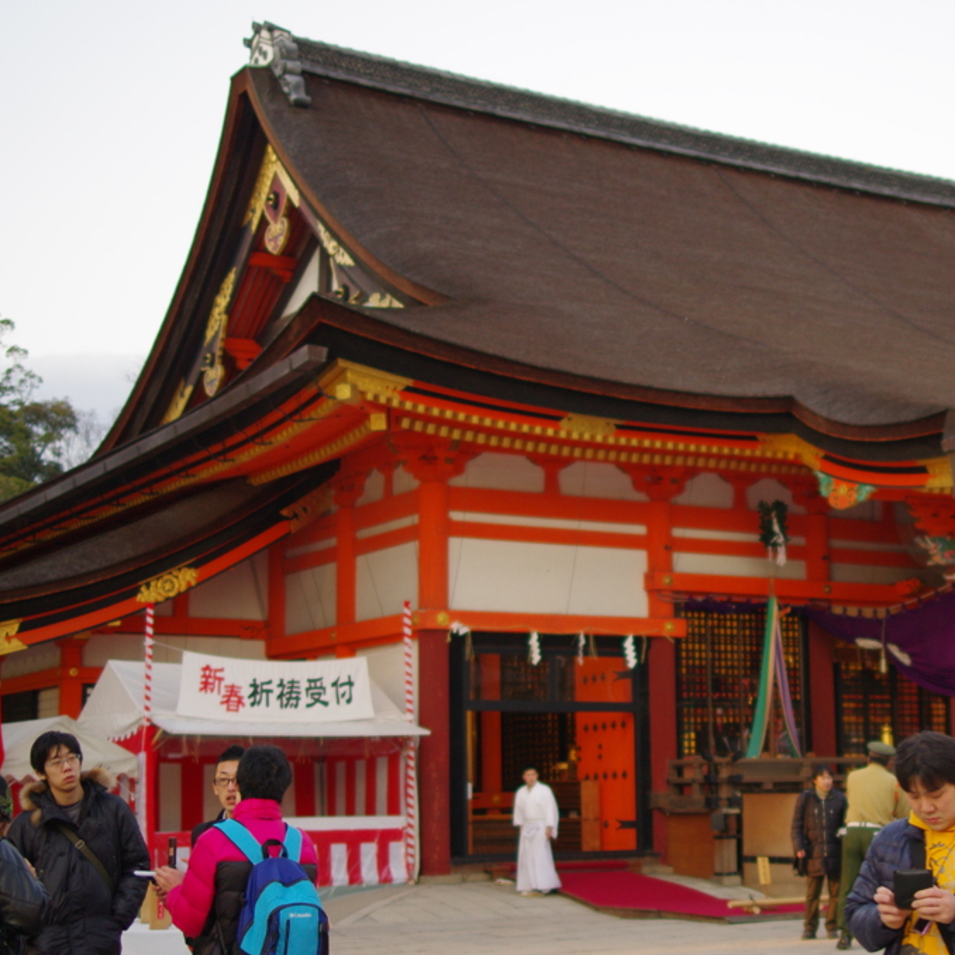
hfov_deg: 28.8
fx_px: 1842
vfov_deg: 29.1
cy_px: 478
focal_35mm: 59
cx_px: 665
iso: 400
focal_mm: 31
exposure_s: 1/60
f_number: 2
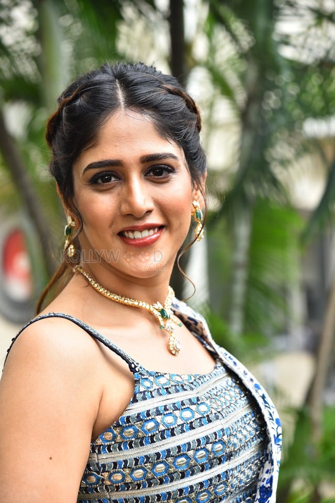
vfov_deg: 19.5
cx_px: 168
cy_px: 252
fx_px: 1466
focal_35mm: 105
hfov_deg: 13.0
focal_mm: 105
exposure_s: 1/125
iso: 800
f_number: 4.5
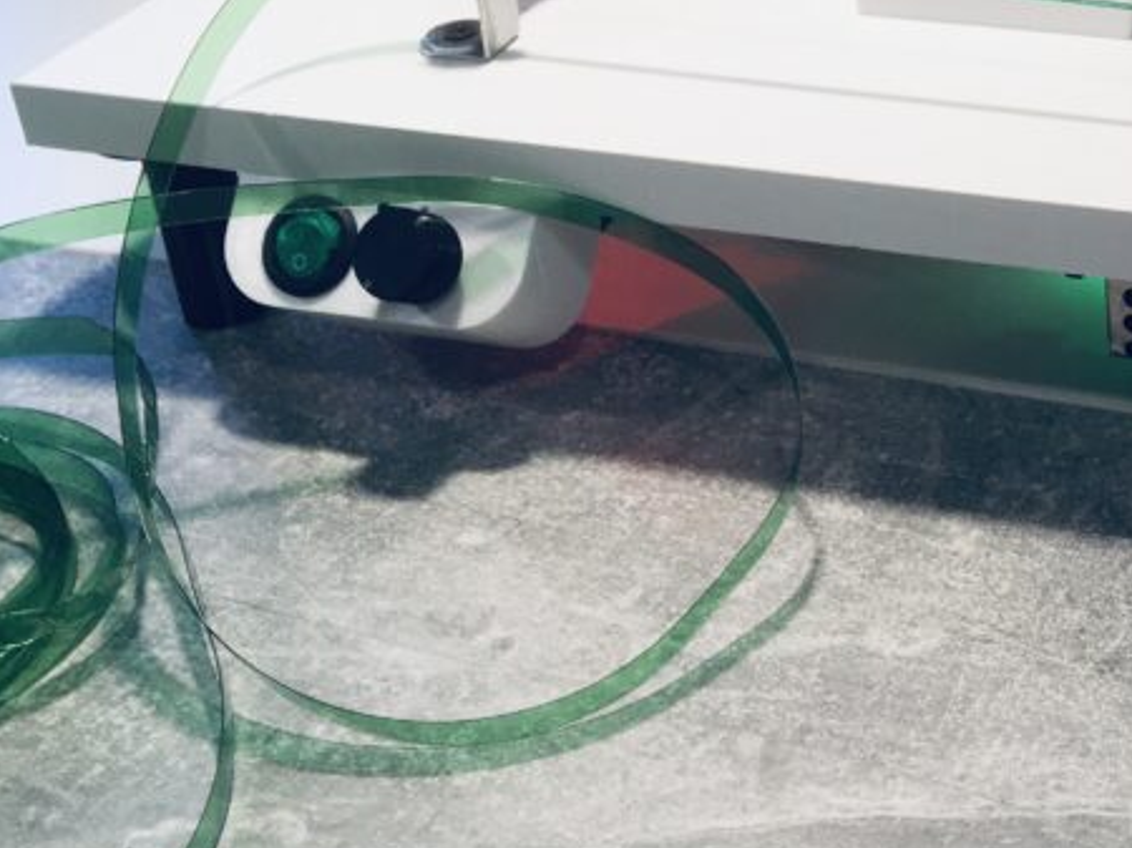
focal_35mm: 66
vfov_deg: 21.9
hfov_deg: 28.0
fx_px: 2157
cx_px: 1082
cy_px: 156
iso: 50
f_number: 2.2
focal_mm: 4.15
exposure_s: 1/33
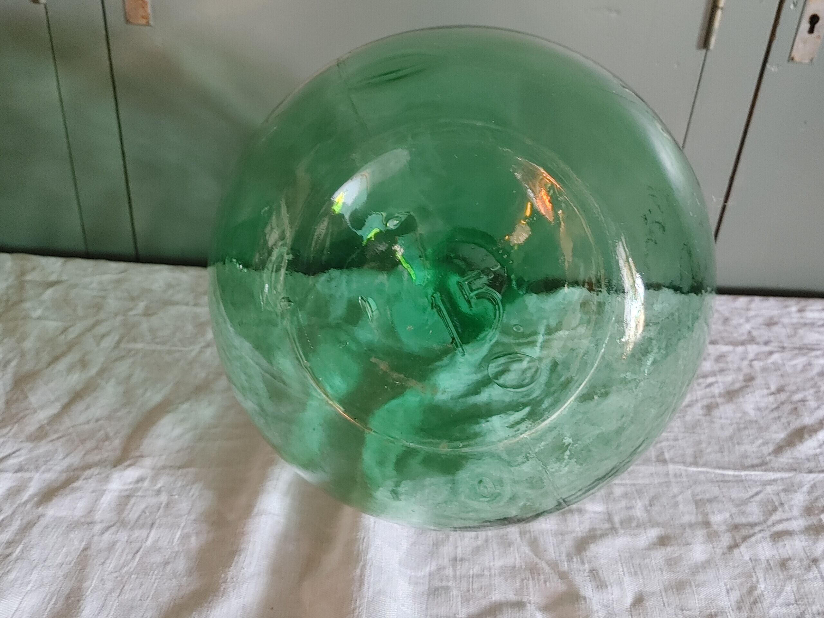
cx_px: 412
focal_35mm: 33
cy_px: 309
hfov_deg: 55.4
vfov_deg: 42.9
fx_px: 786
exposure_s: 1/40
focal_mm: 4.81
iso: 700
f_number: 1.8
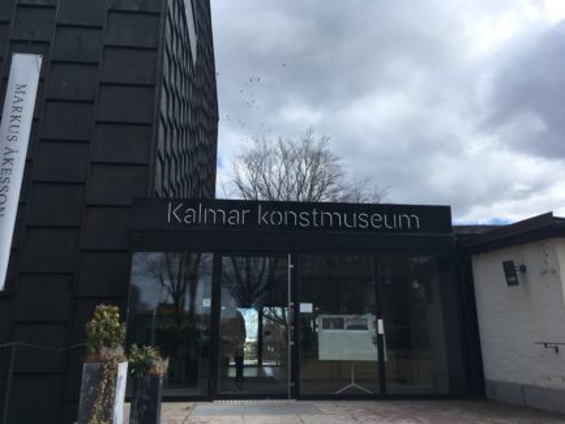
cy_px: 212
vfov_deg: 48.2
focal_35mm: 29
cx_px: 282
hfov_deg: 61.6
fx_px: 473
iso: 25
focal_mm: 4.15
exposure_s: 1/1479
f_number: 2.2
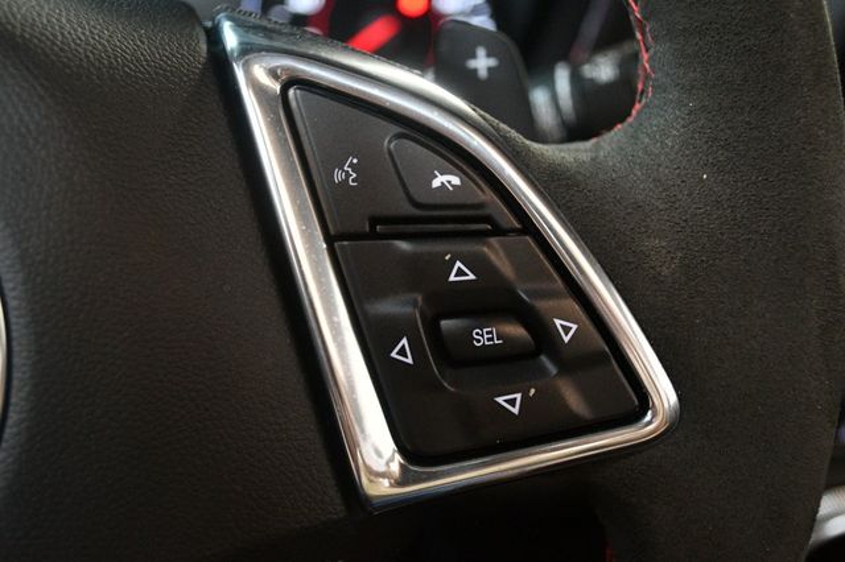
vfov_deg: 34.2
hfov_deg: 49.6
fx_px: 915
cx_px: 422
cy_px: 281
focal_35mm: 39
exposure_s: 1/60
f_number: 4.2
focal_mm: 26
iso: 4000
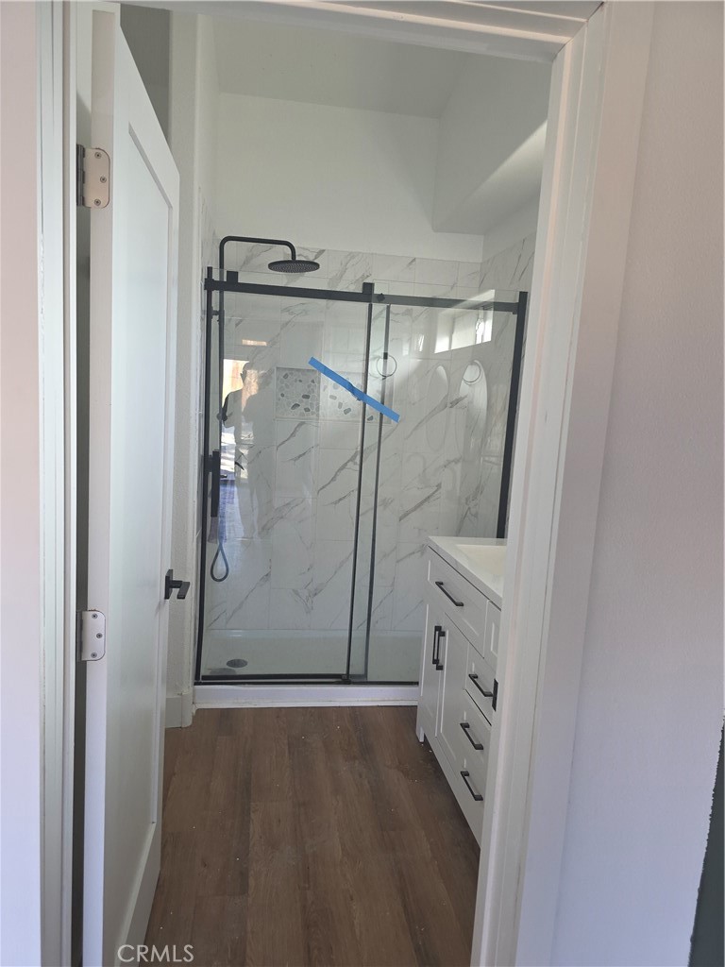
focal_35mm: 23
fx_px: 642
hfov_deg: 58.9
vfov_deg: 73.9
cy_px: 484
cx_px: 362
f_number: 1.7
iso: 200
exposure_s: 1/120
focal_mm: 6.3
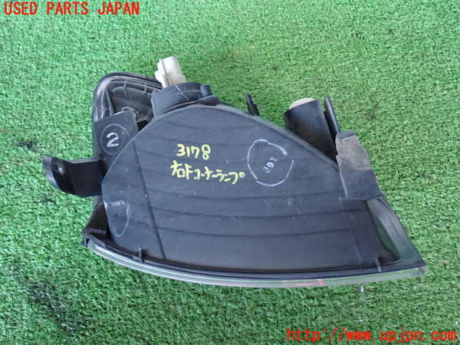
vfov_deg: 35.1
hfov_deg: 45.8
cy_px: 172
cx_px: 230
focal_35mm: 41
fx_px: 545
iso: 640
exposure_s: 1/40
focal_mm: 7.31
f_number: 2.8
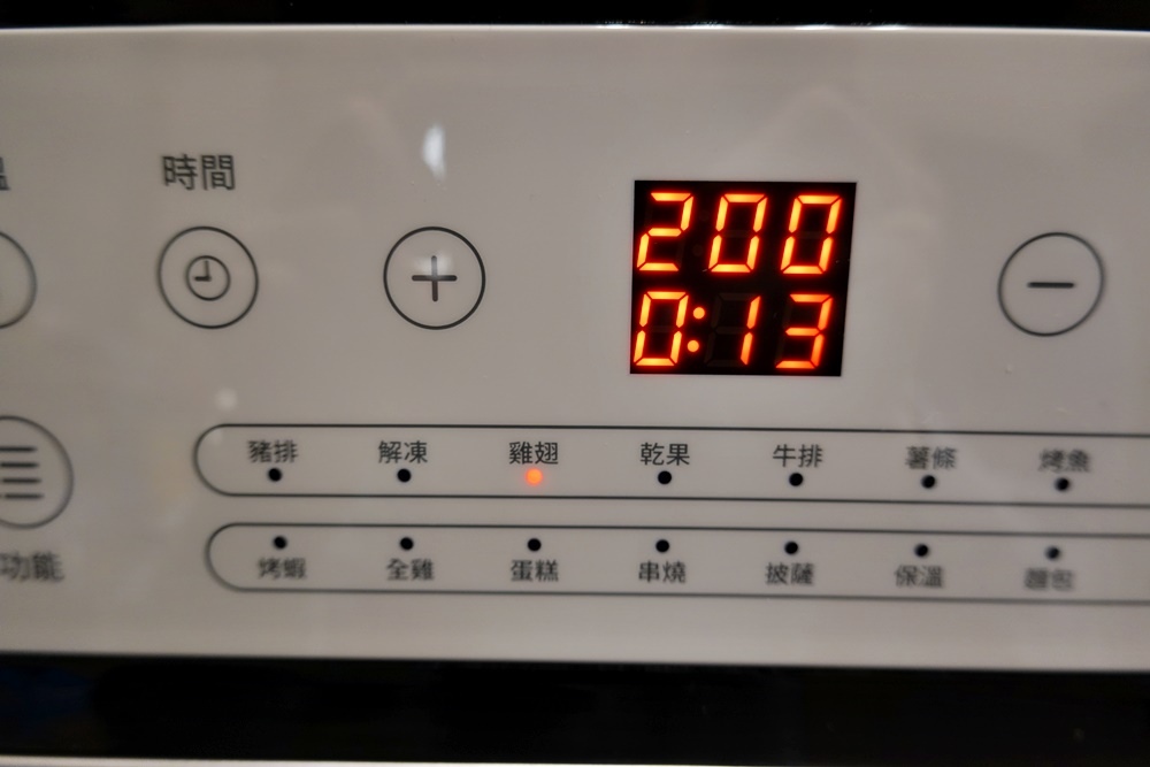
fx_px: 767
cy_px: 384
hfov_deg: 73.7
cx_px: 575
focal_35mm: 24
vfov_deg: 53.1
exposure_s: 1/30
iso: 250
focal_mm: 9
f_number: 2.8
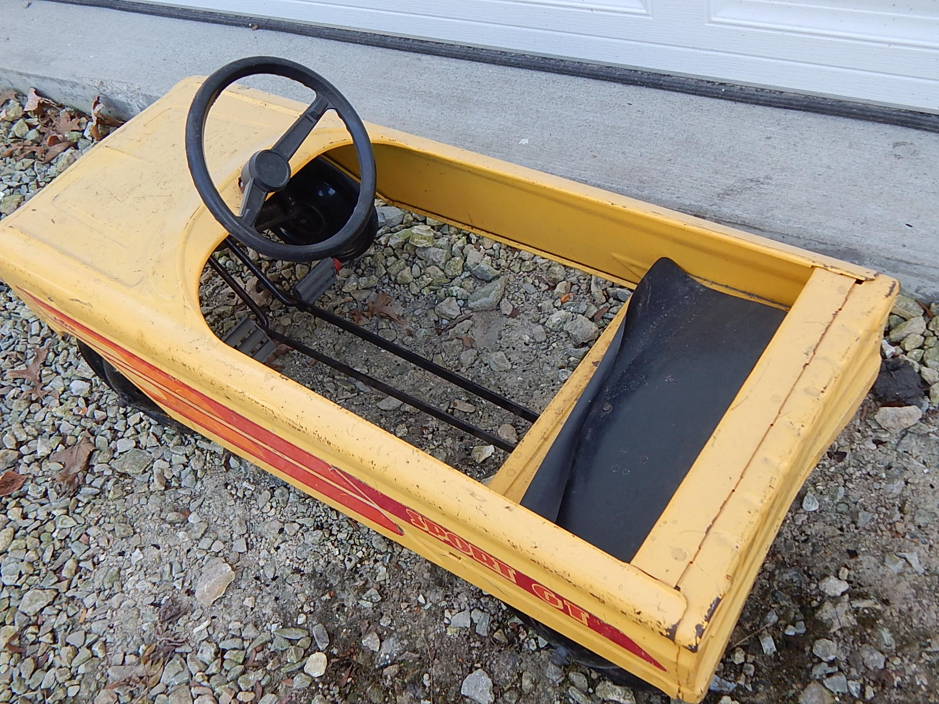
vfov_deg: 45.4
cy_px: 352
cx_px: 470
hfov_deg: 58.4
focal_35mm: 31
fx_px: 841
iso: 125
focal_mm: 5.6
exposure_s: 1/100
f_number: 3.2
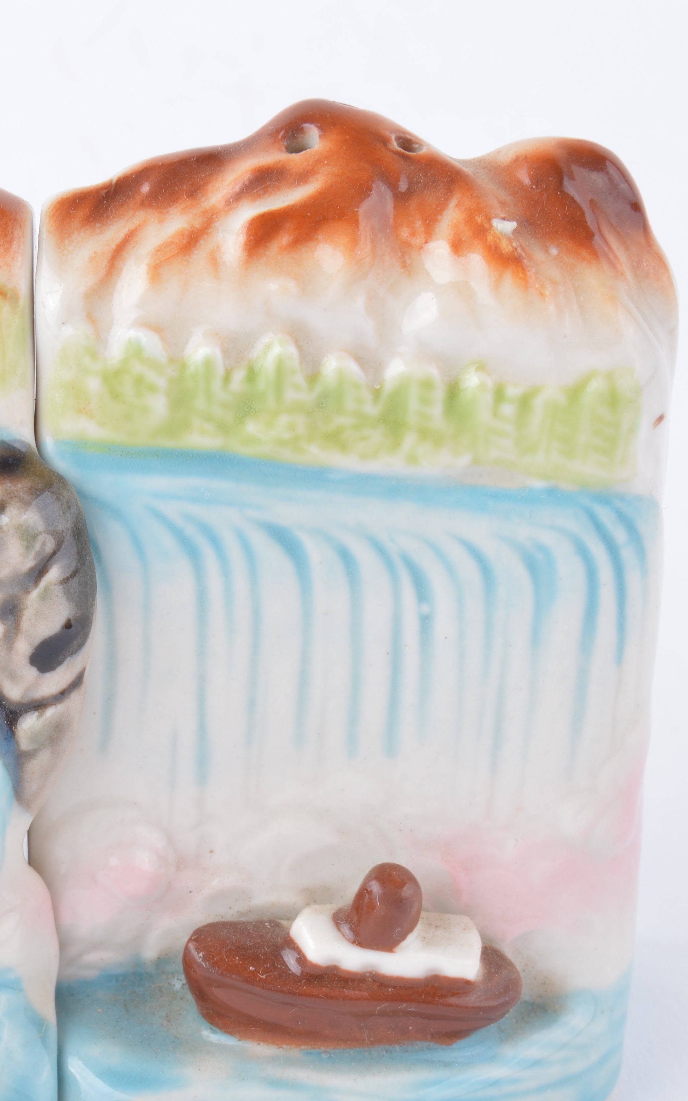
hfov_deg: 11.8
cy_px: 646
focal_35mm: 111
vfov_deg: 18.8
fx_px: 3330
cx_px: 154
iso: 100
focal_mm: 40
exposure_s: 1/25
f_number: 14
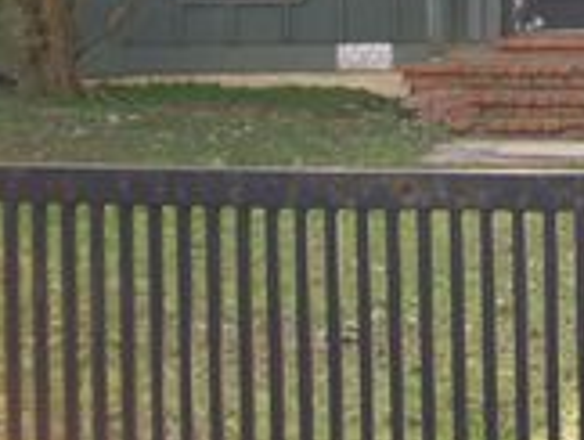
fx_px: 1875
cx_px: 775
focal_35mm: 111
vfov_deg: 12.9
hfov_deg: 16.6
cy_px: -124
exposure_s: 1/160
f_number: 2.7
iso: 64
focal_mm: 6
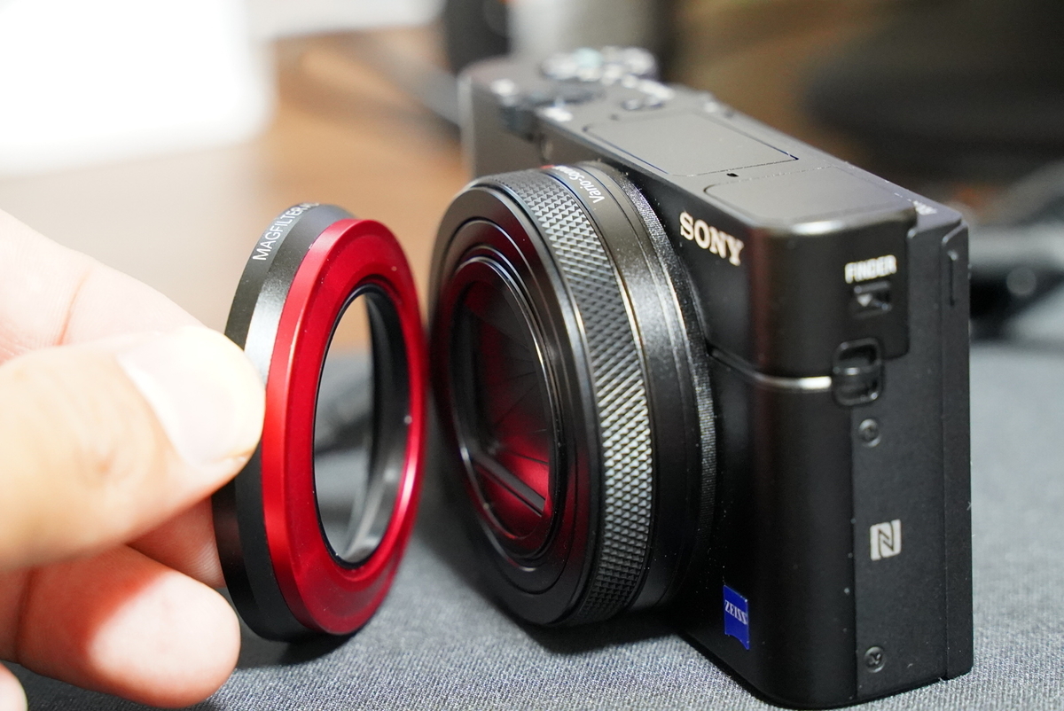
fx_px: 3313
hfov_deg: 18.2
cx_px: 532
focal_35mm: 112
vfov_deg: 12.3
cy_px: 356
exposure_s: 1/30
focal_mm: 75
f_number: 5
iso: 6400
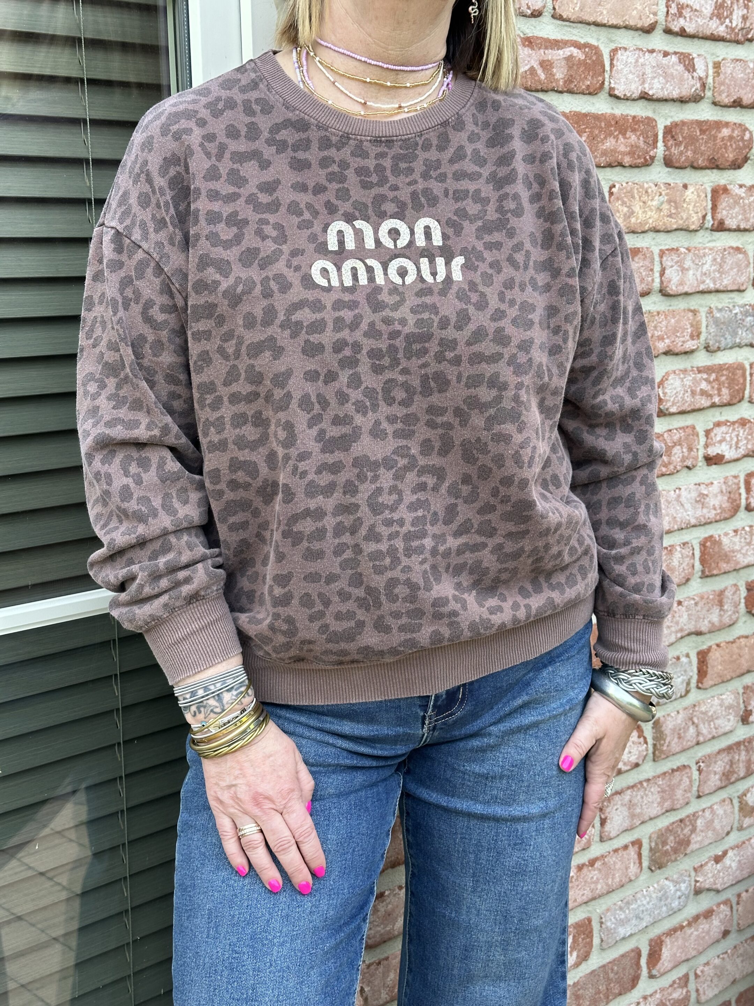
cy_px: 503
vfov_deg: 39.7
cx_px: 377
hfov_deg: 30.3
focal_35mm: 48
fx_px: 1394
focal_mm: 6.86
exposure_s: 1/168
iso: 50
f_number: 1.78
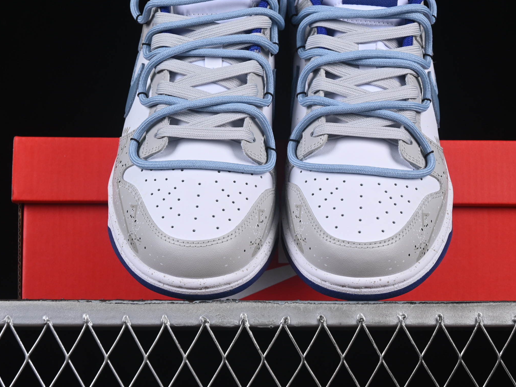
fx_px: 1476
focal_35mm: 99
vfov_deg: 14.9
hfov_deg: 19.8
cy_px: 153
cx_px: 278
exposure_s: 1/80
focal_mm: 50
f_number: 8
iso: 160
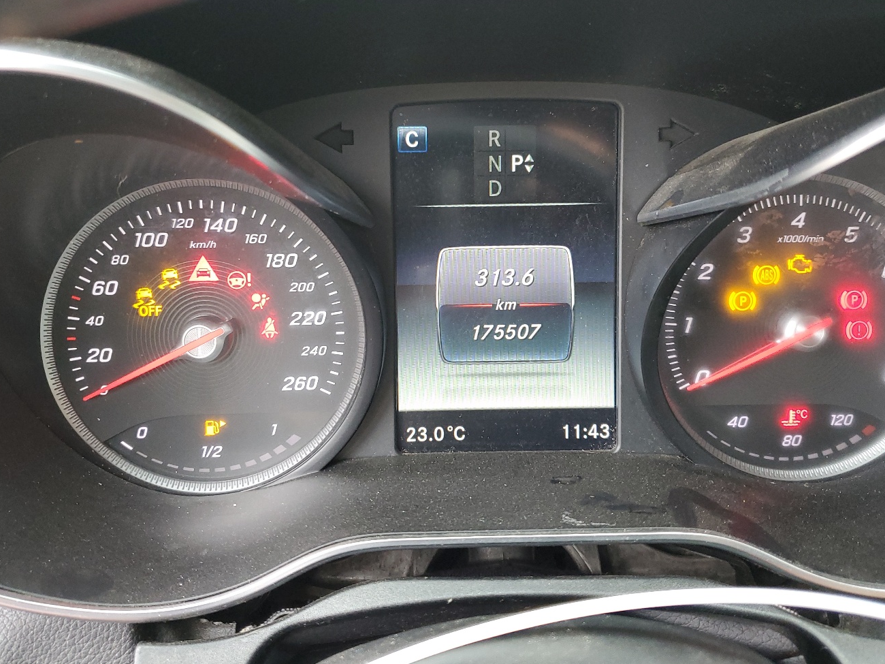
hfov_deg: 56.8
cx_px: 442
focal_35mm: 32
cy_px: 274
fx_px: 818
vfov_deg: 44.0
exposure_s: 1/60.2
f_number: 1.5
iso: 133
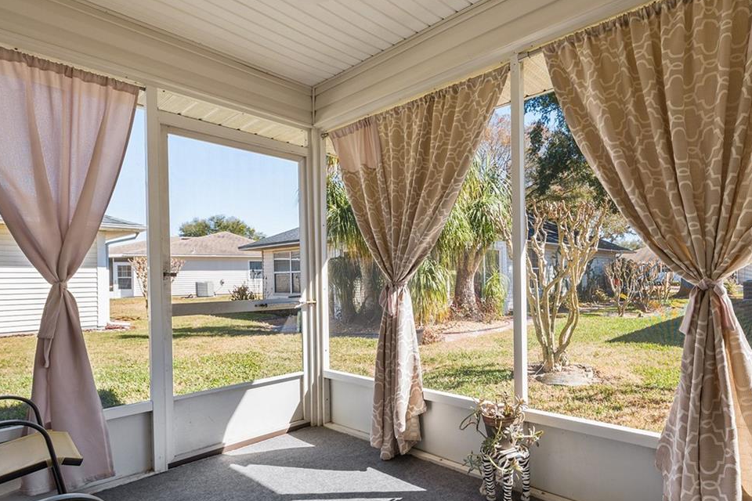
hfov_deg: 81.8
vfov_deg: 61.7
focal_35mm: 20
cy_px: 283
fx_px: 418
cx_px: 486
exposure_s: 1/100
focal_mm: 12
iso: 200
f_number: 7.1
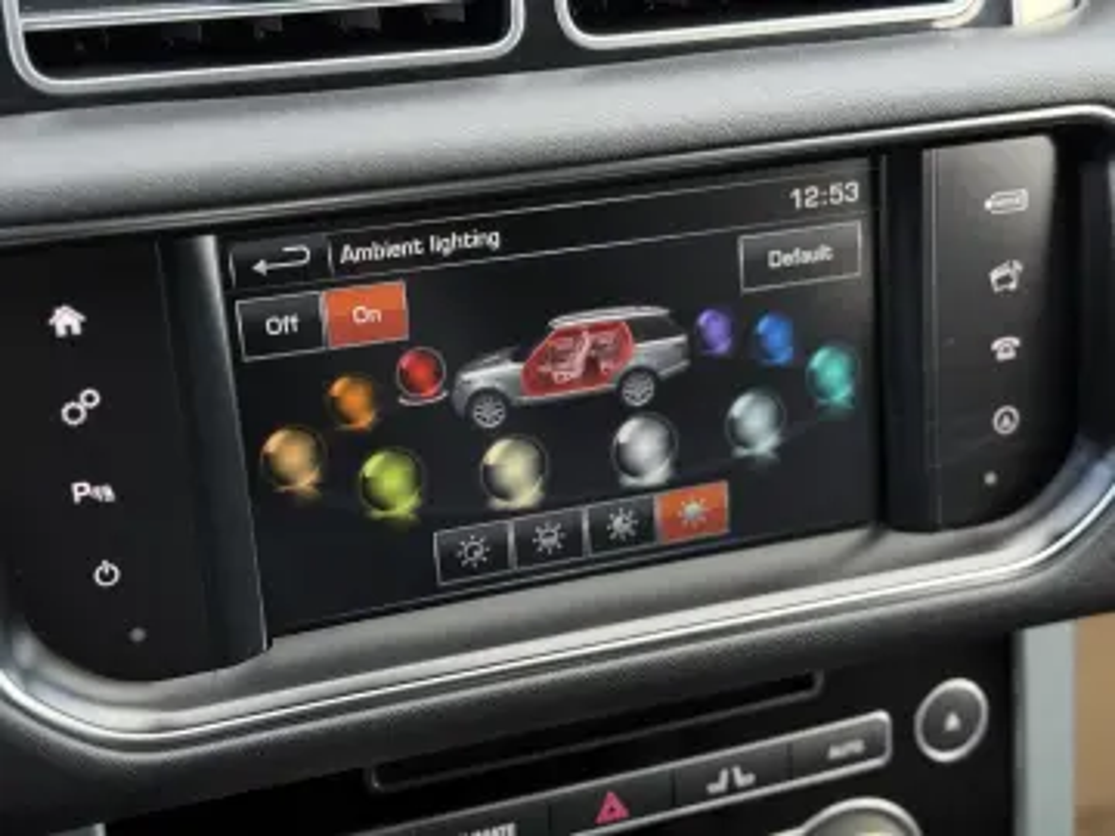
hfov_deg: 39.7
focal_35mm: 48
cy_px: 418
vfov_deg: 30.3
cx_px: 558
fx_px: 1546
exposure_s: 1/100
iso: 50
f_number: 1.78
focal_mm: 6.76
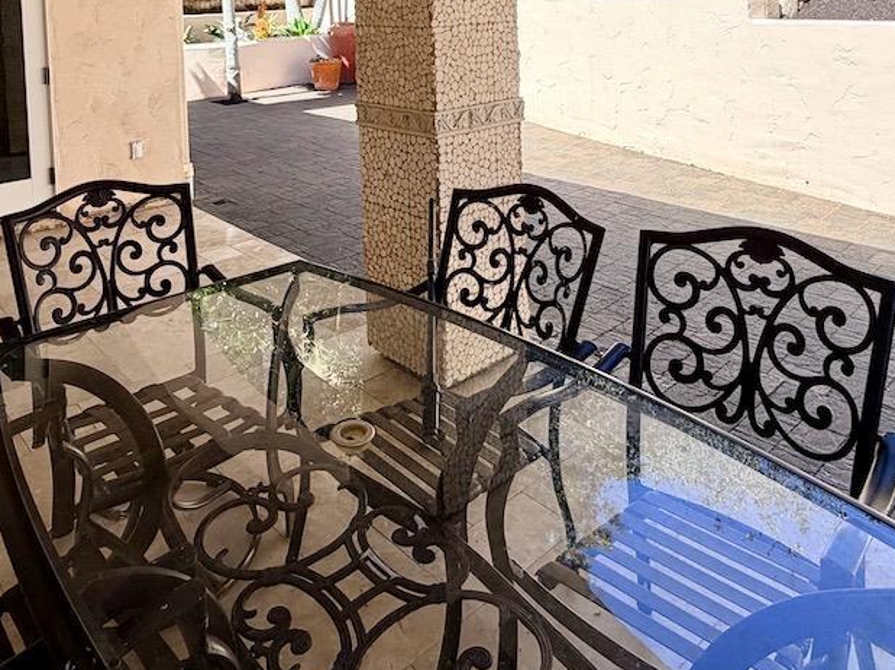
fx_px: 750
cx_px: 429
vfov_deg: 42.2
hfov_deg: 61.7
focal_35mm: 29
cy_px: 12
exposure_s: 1/502
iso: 40
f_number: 2.2
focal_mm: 2.22
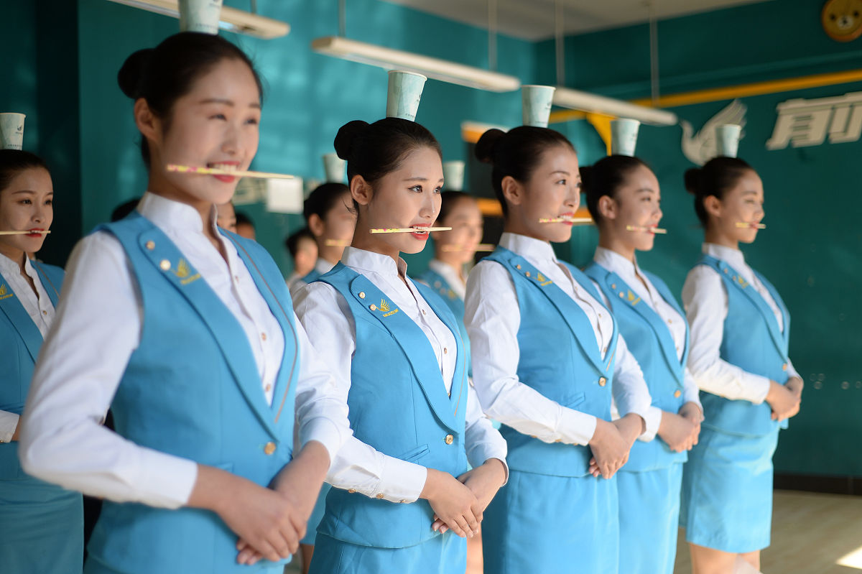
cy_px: 287
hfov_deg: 39.6
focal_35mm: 50
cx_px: 431
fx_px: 1197
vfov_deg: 27.0
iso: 200
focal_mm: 50
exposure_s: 1/400
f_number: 1.8
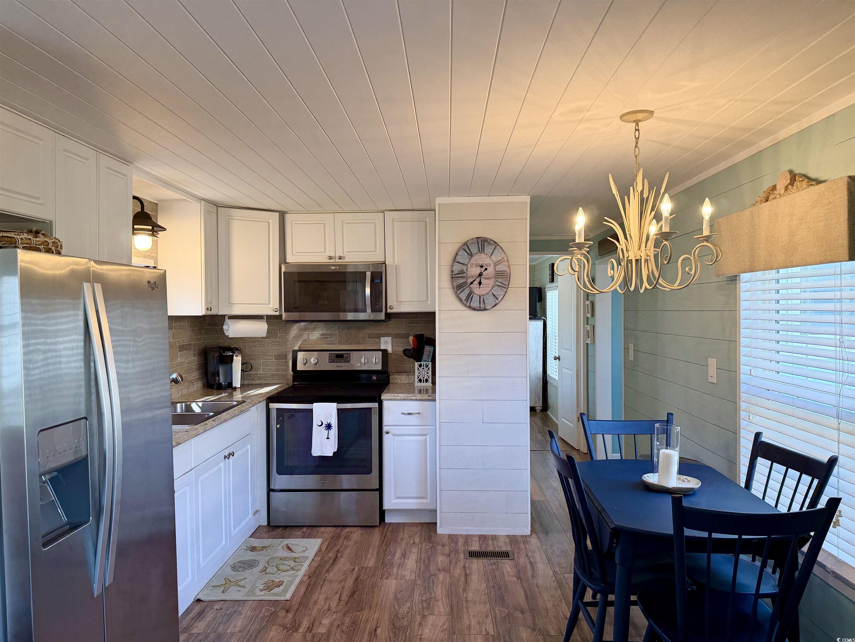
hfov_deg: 71.6
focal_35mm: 24
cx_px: 428
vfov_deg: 56.8
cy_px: 321
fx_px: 593
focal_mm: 6.76
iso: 125
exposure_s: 1/120
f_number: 1.78
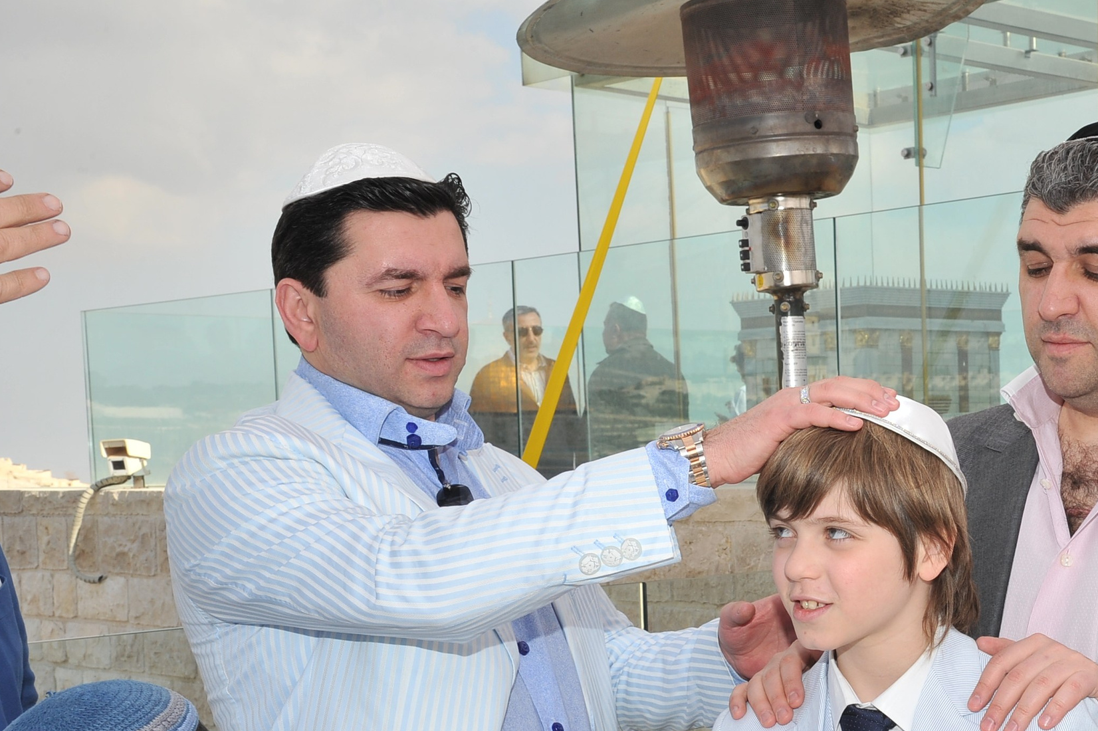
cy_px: 558
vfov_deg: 21.7
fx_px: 1890
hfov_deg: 31.8
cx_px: 827
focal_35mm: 62
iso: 500
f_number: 14
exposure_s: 1/250
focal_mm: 40
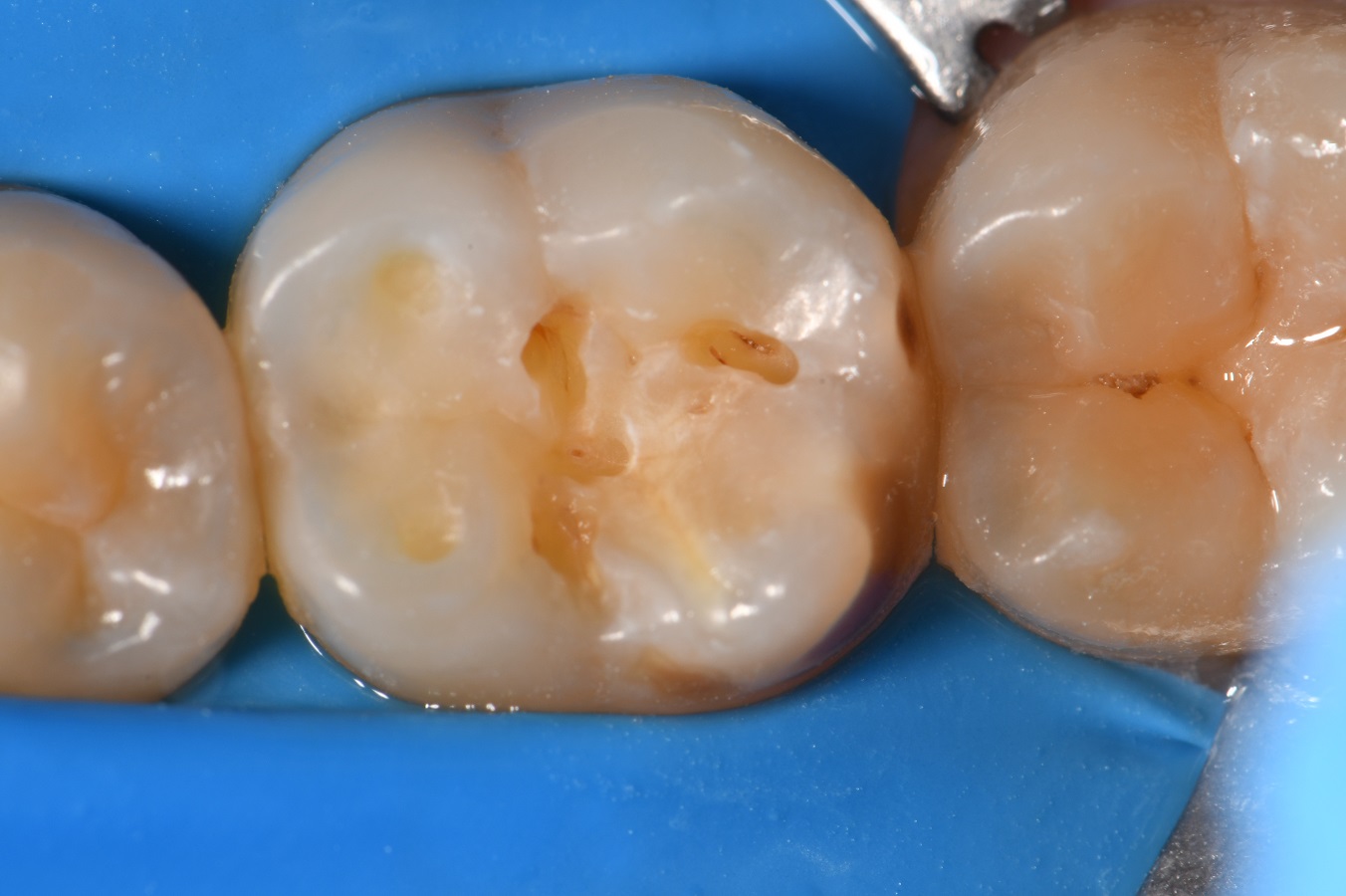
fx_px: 5867
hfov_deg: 13.1
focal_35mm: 157
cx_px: 673
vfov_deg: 8.7
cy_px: 448
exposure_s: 1/160
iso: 200
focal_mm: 105
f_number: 32
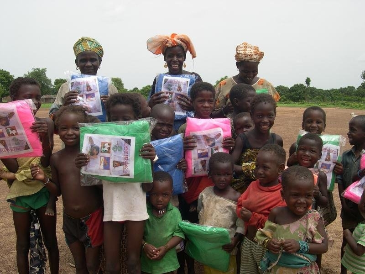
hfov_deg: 49.0
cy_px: 137
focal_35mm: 38
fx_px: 401
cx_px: 182
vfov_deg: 37.7
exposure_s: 1/176
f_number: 7.6
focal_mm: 8
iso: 100
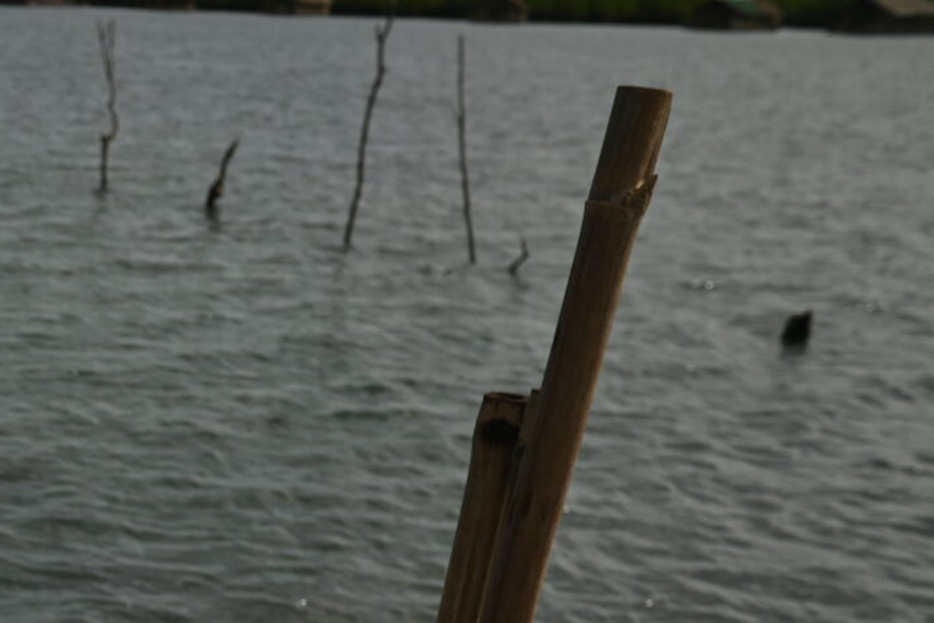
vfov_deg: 21.5
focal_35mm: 58
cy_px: 772
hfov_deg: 28.2
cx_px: -291
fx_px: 1505
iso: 100
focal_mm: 20
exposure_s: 1/2500
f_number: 4.5
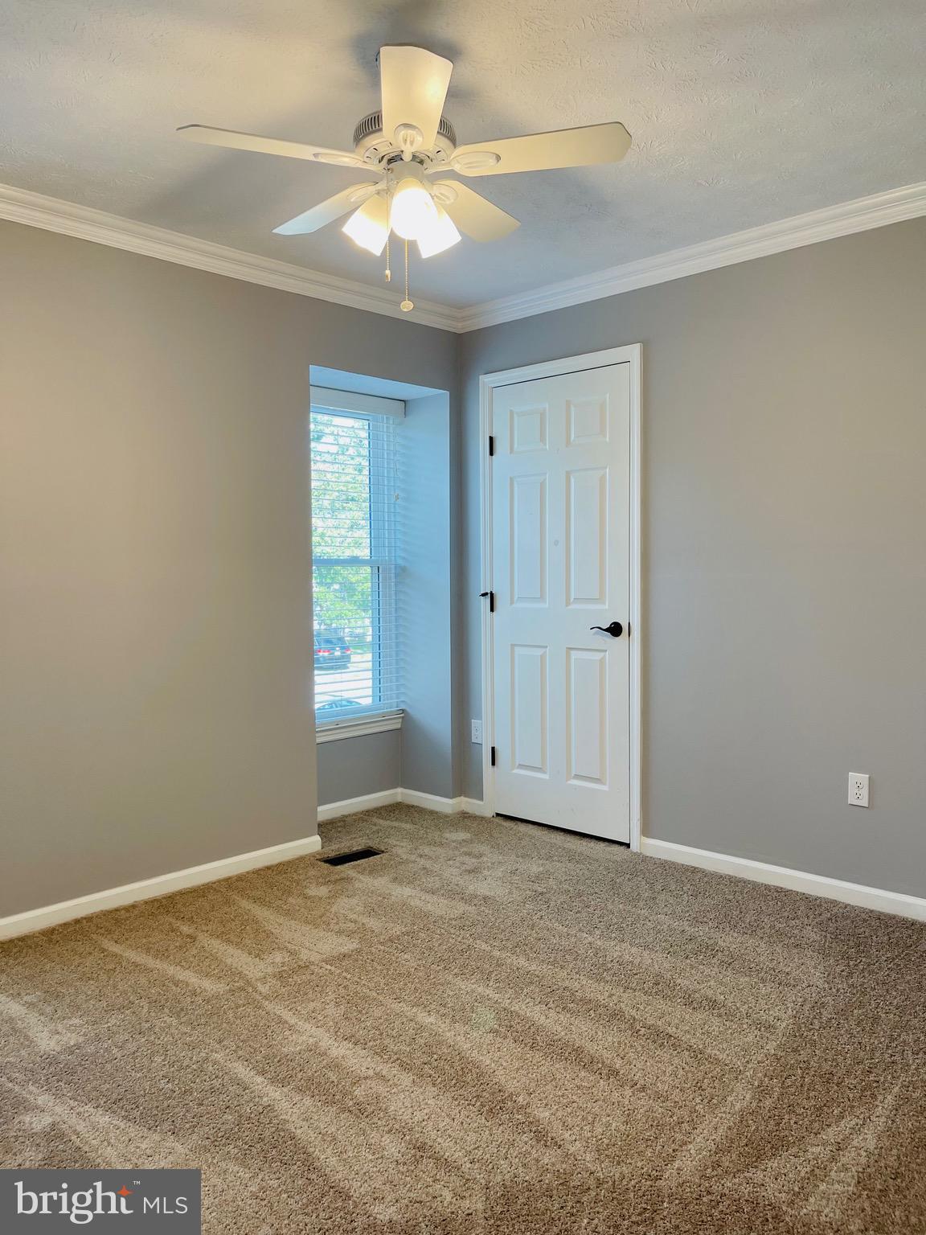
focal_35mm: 25
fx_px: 892
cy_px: 618
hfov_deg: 54.9
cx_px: 463
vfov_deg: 69.4
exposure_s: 1/120
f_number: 1.6
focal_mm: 5.1
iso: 80
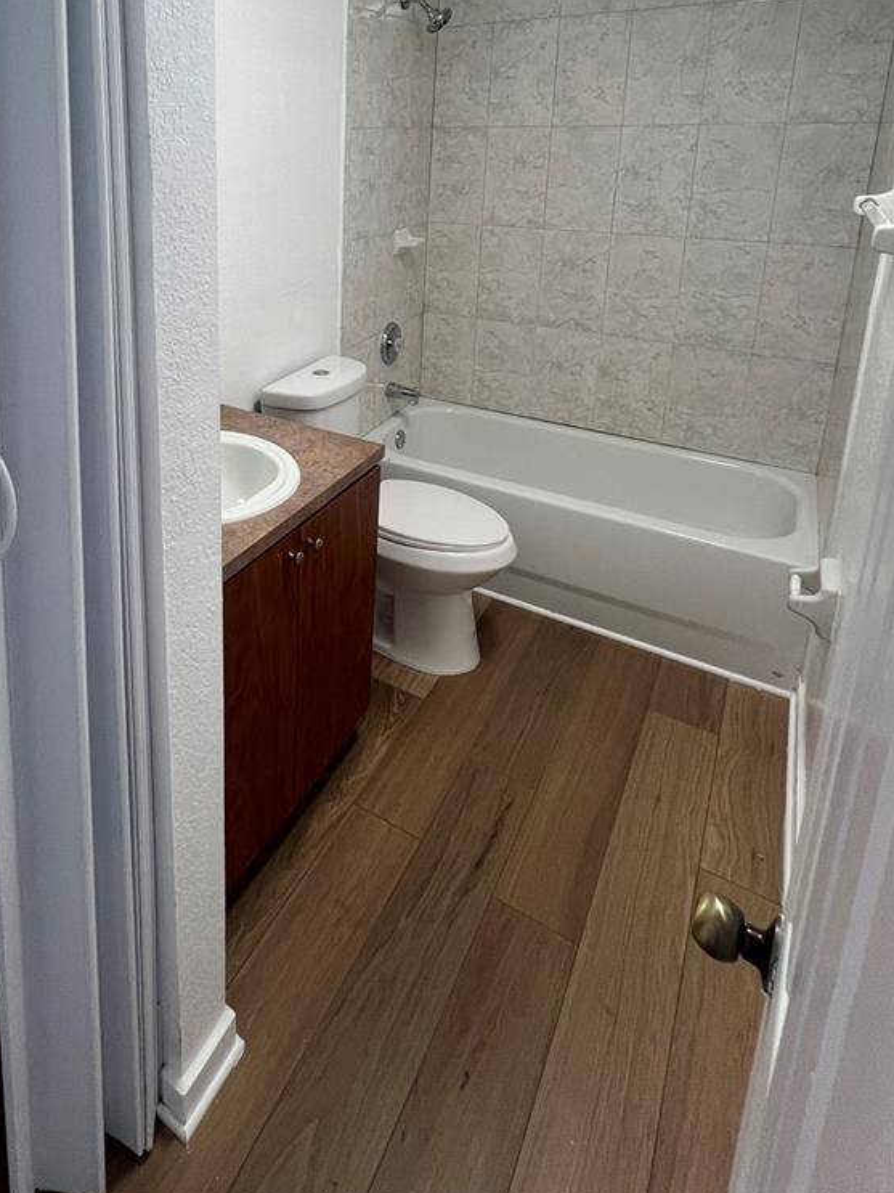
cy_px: 316
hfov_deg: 60.5
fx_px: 723
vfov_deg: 74.1
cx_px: 242
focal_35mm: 21
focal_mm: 1.57
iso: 100
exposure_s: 1/120
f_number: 1.8
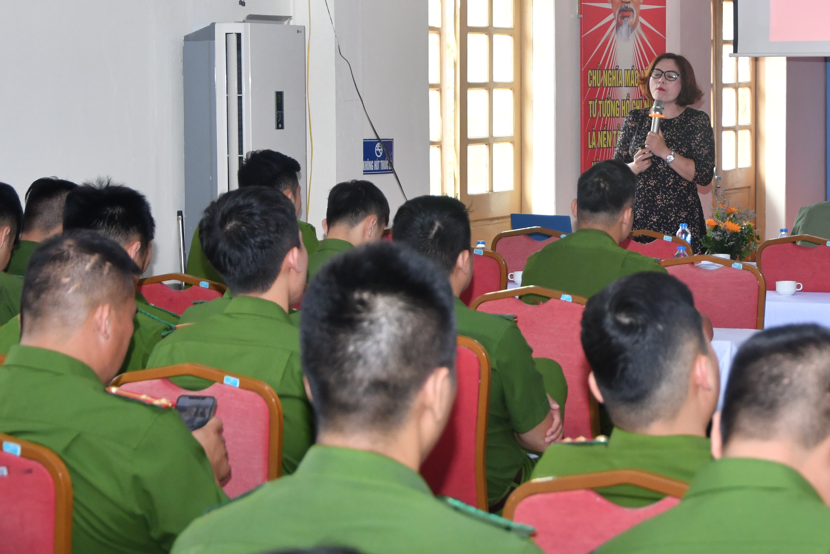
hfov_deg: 20.8
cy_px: 136
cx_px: 646
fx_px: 2236
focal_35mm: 97
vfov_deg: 14.1
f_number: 4.5
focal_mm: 40
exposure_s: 1/200
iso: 1000
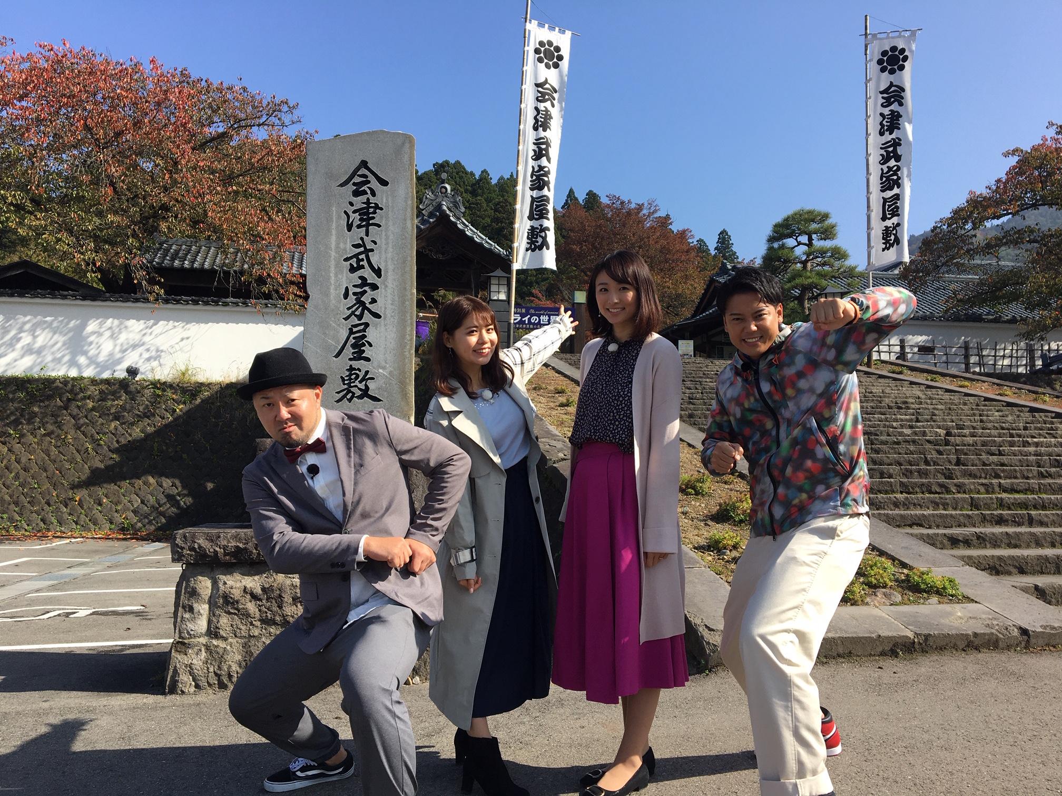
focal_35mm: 29
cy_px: 398
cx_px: 531
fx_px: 890
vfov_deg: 48.2
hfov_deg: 61.7
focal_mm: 4.2
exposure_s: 1/1115
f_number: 2.2
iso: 25
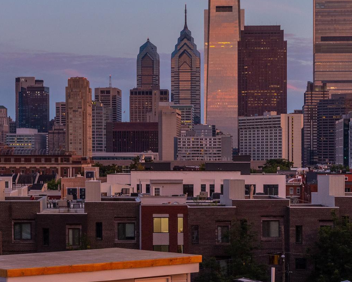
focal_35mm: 99
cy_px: 45
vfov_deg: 15.4
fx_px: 1031
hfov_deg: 19.4
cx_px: 182
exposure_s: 1/50
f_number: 8
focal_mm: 35
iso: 800
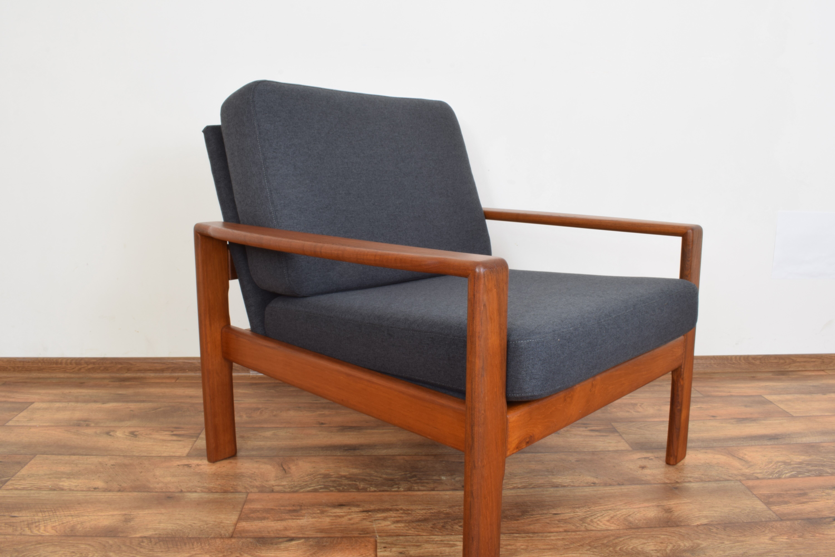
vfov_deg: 43.6
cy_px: 278
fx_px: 696
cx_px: 418
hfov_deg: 61.9
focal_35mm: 30
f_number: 22
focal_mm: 20
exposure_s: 5
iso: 100
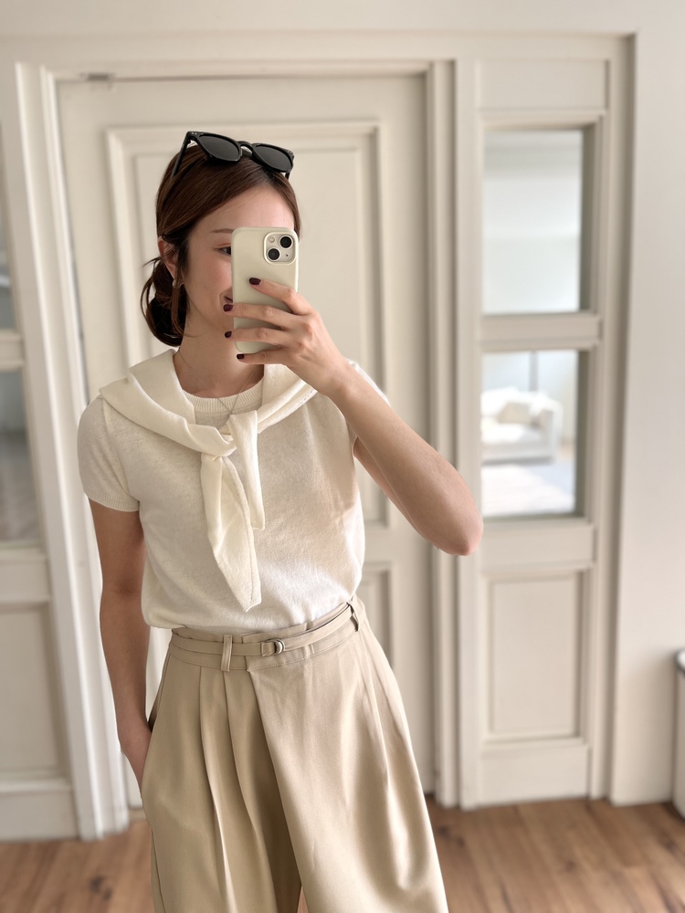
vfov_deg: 67.3
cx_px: 342
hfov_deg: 53.1
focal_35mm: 26
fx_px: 686
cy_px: 456
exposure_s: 1/122
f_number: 1.6
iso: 50
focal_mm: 5.1
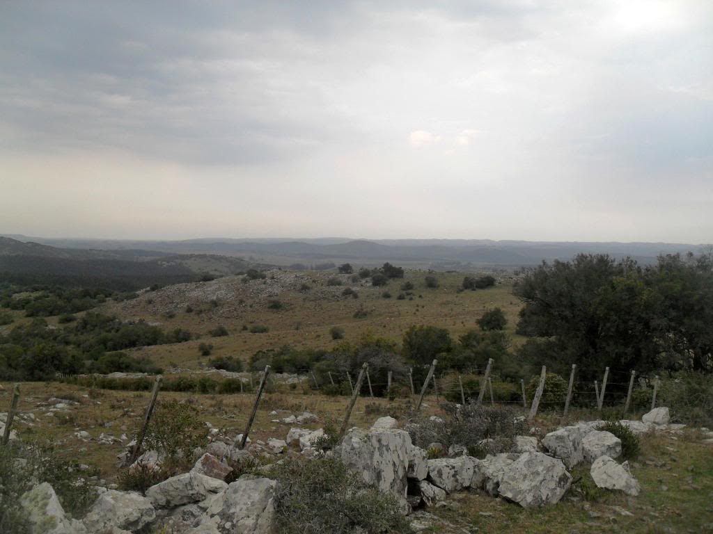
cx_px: 356
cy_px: 267
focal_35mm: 35
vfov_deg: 40.7
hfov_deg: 52.6
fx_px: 721
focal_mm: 6.2
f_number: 2.8
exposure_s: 1/350
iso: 100
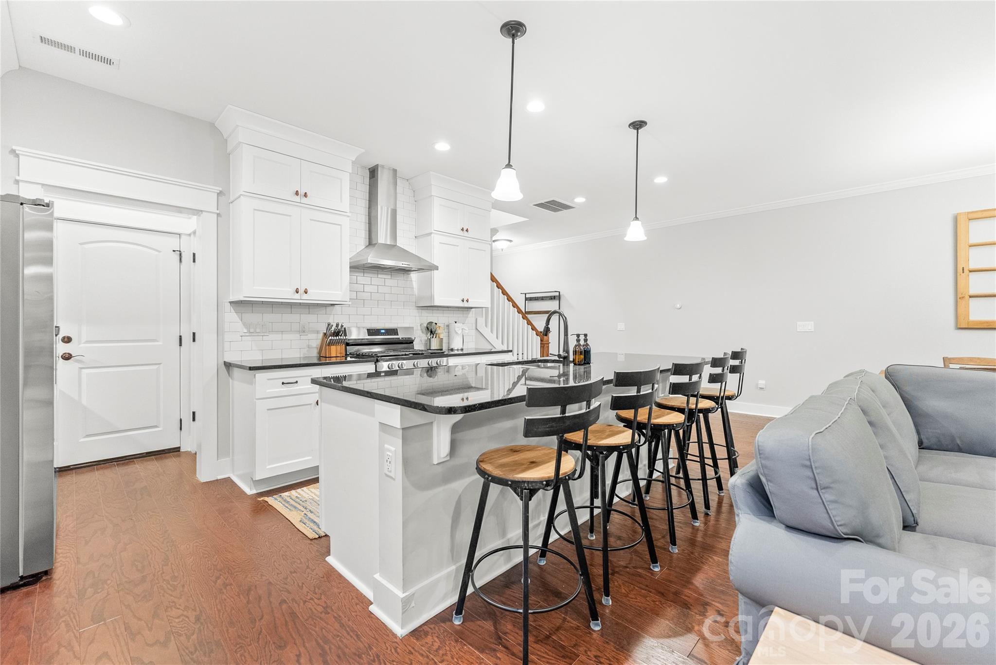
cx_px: 498
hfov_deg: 100.0
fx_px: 418
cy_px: 332
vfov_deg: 77.0
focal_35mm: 15
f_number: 4
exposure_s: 1/20
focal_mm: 15.1
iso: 1250
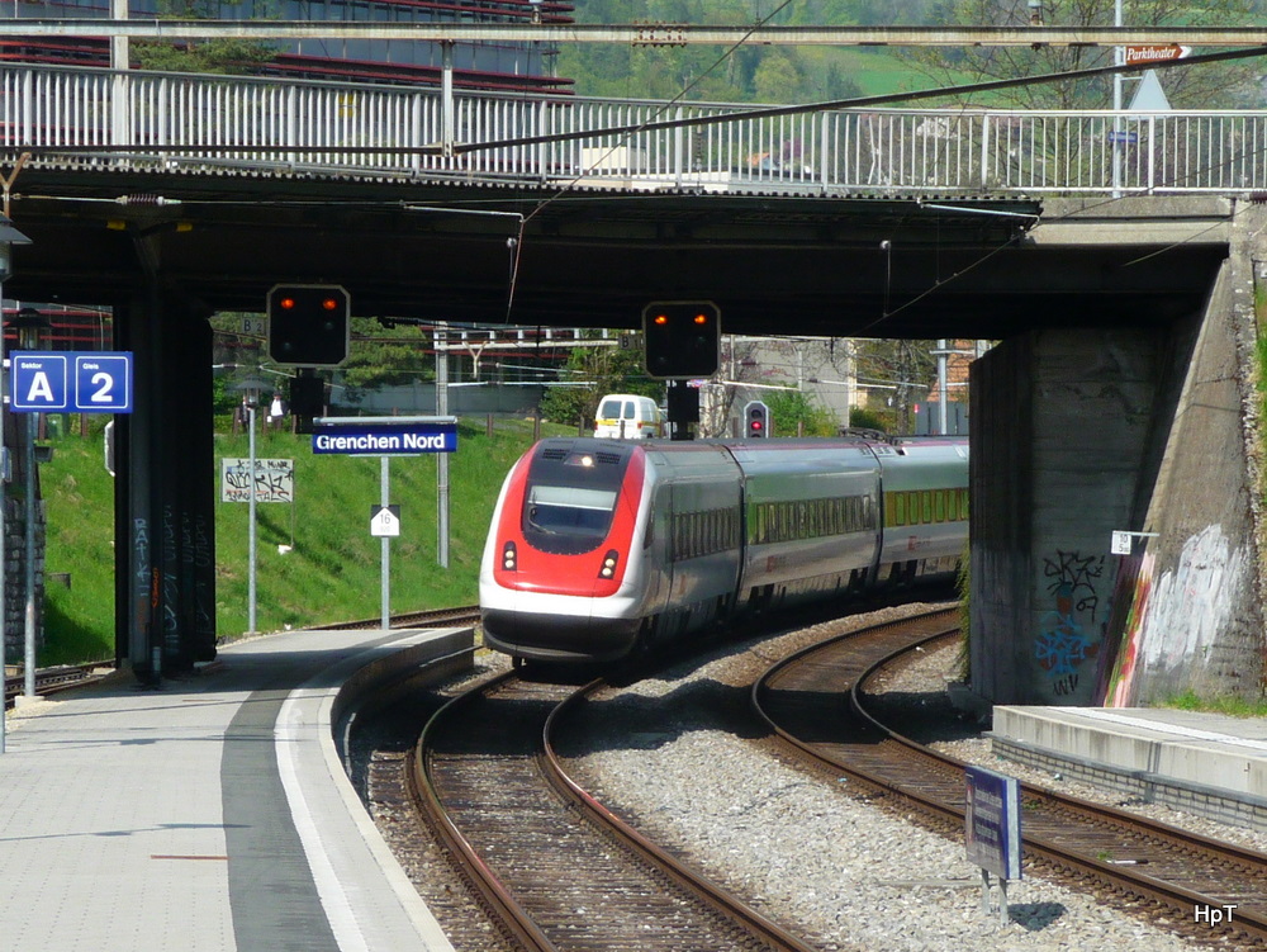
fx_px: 4101
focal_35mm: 112
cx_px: 634
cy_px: 476
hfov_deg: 17.6
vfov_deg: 13.2
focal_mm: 19.1
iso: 100
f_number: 4.7
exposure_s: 1/500
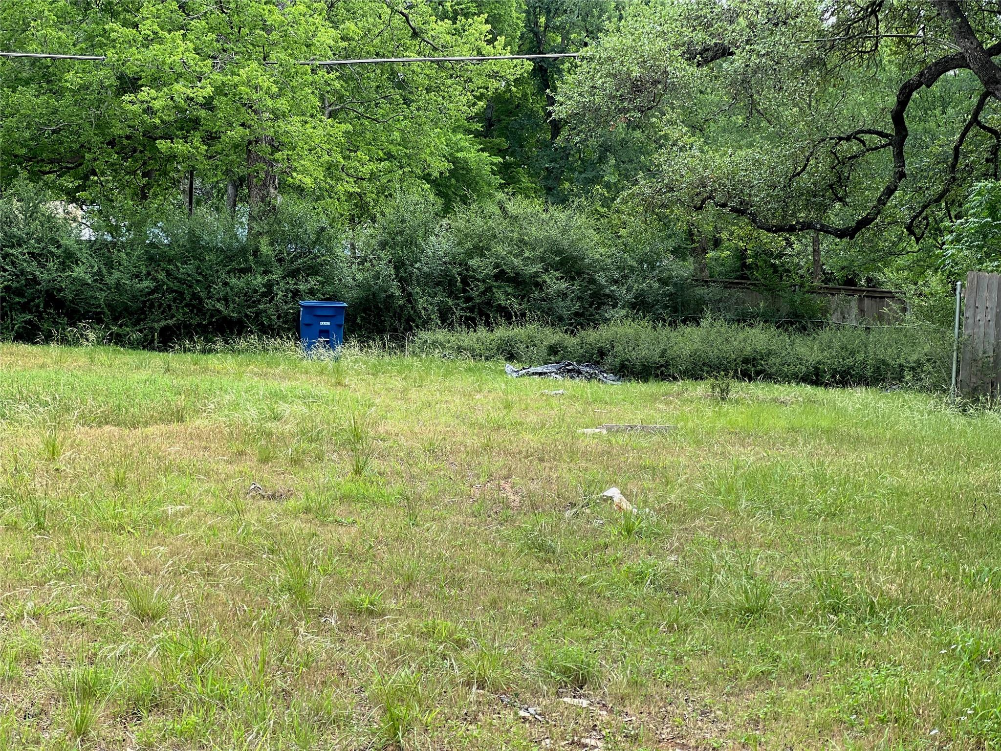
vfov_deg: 19.1
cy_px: 376
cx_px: 500
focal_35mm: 77
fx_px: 2227
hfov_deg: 25.3
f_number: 2.8
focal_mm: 9
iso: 20
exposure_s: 1/133
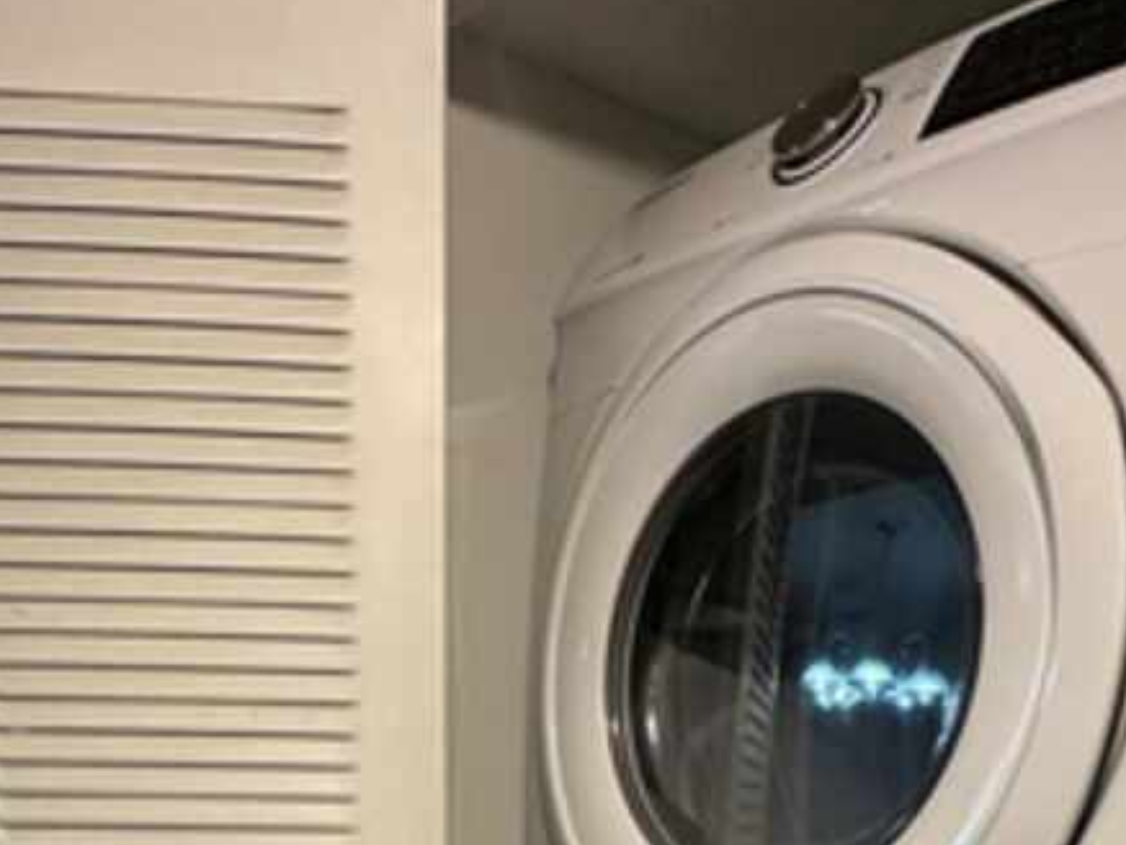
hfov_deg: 45.8
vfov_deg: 29.4
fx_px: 1334
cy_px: 1056
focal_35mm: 41
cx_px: 567
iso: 160
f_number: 2.2
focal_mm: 2.22
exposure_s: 1/60
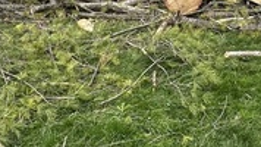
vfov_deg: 17.9
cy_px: -73
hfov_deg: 34.2
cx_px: 194
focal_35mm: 60
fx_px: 415
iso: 40
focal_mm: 2.22
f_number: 2.2
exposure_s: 1/479
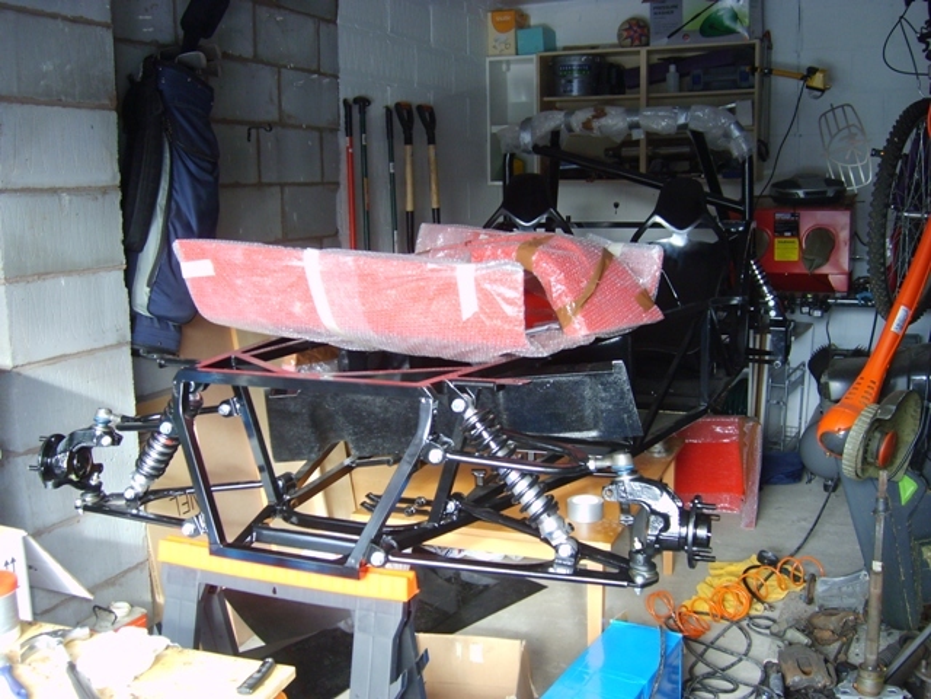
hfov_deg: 52.6
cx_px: 466
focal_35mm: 35
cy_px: 350
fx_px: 941
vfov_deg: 40.7
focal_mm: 5.8
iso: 104
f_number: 2.8
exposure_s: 1/30
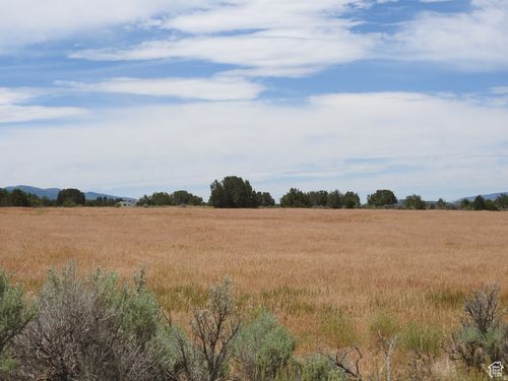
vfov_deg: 22.6
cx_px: 254
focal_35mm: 65
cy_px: 190
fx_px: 954
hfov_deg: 29.8
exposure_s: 1/1600
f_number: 4.2
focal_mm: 11.6
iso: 100
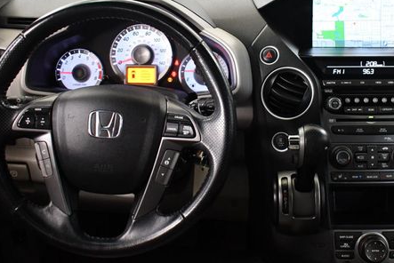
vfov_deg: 26.0
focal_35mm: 52
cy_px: 99
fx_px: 569
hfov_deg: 38.0
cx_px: 238
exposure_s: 1/125
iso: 2800
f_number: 3.5
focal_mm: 18
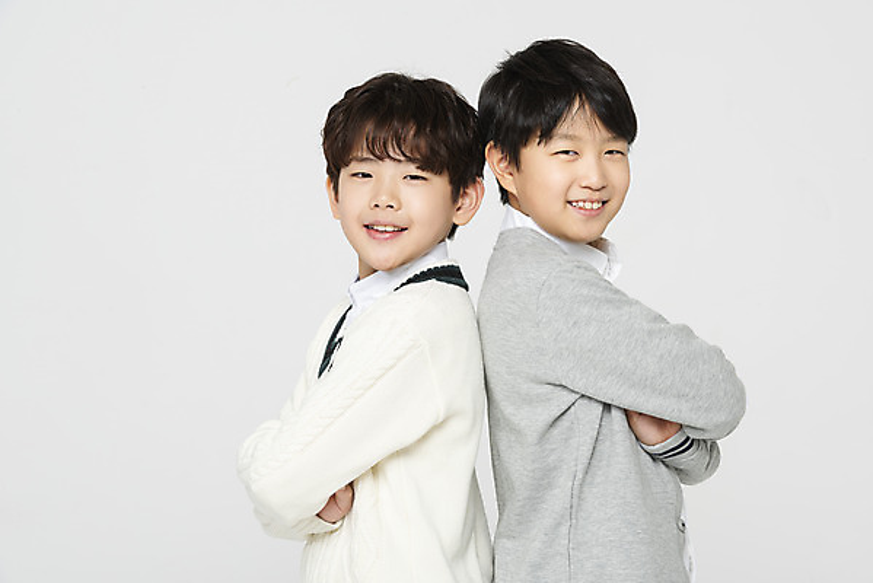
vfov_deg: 9.8
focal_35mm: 140
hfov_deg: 14.6
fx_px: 3396
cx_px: 436
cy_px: 292
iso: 100
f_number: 16
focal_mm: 140
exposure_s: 1/125
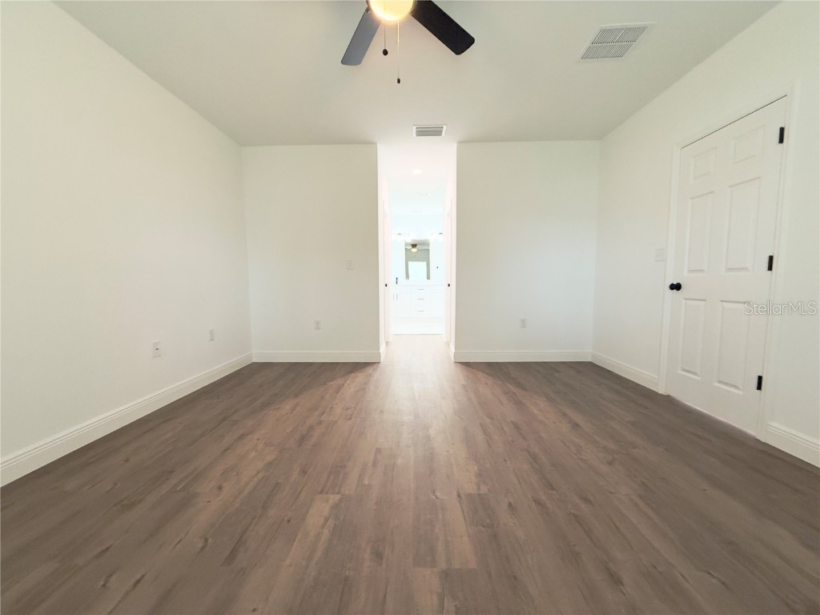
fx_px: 332
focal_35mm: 14
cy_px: 308
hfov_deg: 102.1
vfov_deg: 85.7
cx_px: 410
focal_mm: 2.22
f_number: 2.2
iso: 250
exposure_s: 1/60
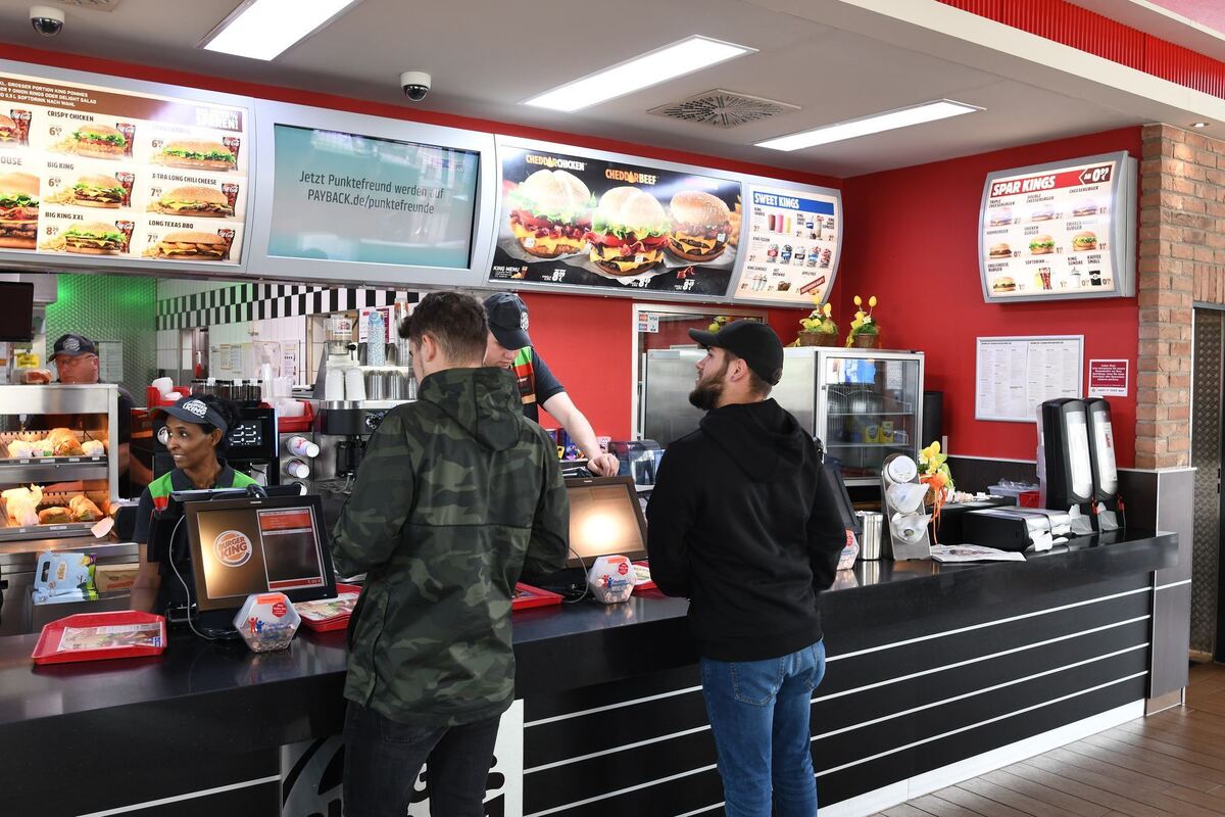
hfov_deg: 61.9
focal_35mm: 30
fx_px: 1021
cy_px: 408
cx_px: 612
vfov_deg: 43.6
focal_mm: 20
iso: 400
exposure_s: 1/50
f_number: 3.2
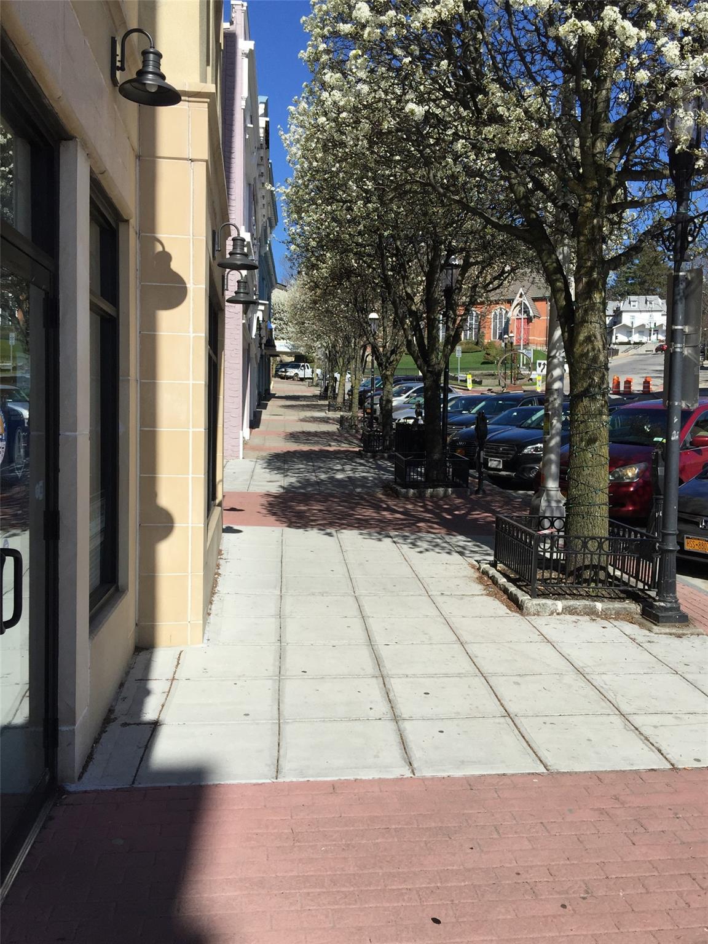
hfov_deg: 48.2
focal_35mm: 29
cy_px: 472
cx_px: 354
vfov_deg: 61.7
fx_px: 791
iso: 32
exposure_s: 1/2825
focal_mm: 4.15
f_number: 2.2
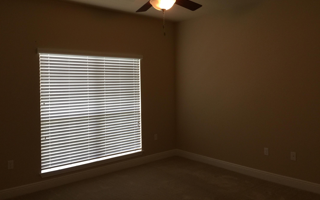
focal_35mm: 31
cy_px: 82
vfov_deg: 40.5
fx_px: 270
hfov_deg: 61.2
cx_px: 159
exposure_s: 1/30
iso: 50
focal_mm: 4.15
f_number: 2.2
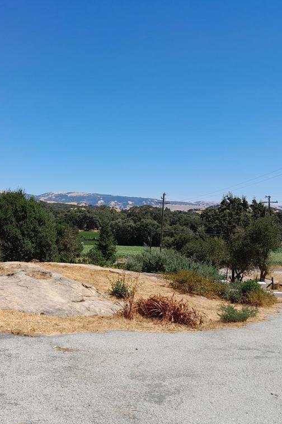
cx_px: 94
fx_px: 447
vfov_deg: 50.7
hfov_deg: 34.7
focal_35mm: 38
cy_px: 214
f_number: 1.8
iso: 40
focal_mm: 4
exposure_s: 1/502
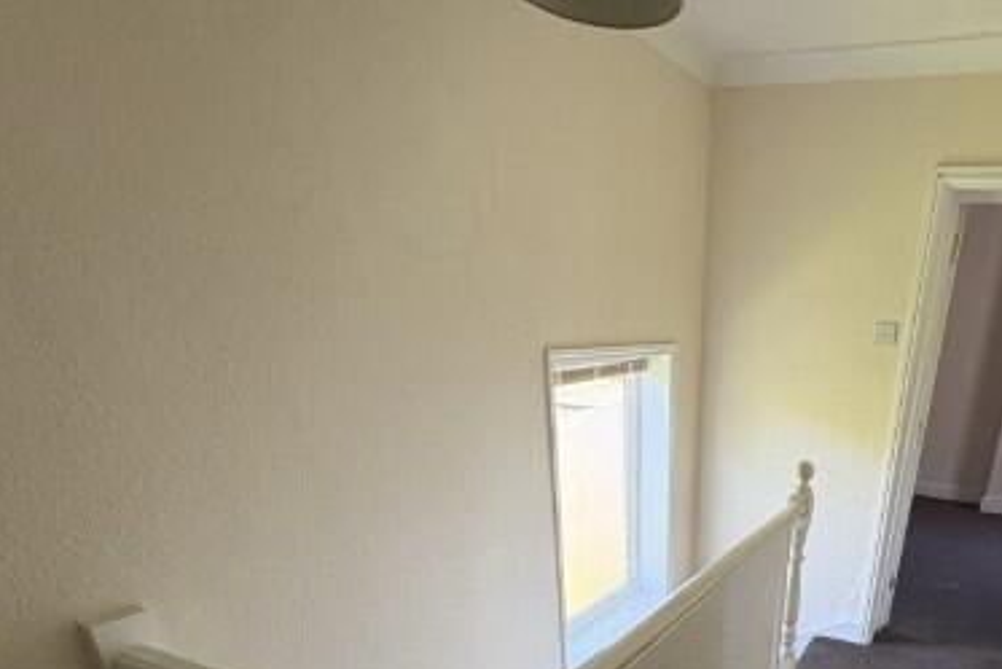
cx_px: 701
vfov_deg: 44.9
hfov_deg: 68.6
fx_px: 696
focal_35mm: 25
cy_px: 642
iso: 200
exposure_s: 1/99
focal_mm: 2.22
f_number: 2.2
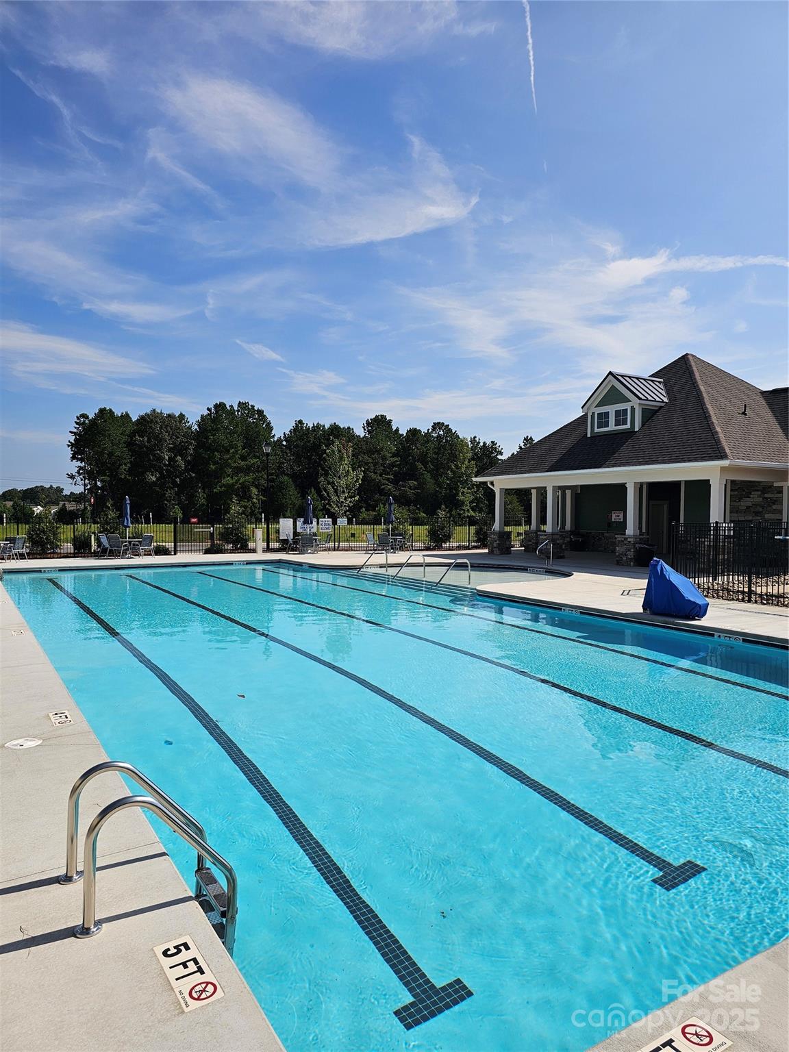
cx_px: 394
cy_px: 526
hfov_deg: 58.9
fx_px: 699
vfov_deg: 73.9
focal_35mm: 23
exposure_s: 1/1597
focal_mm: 6.3
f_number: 1.7
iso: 10
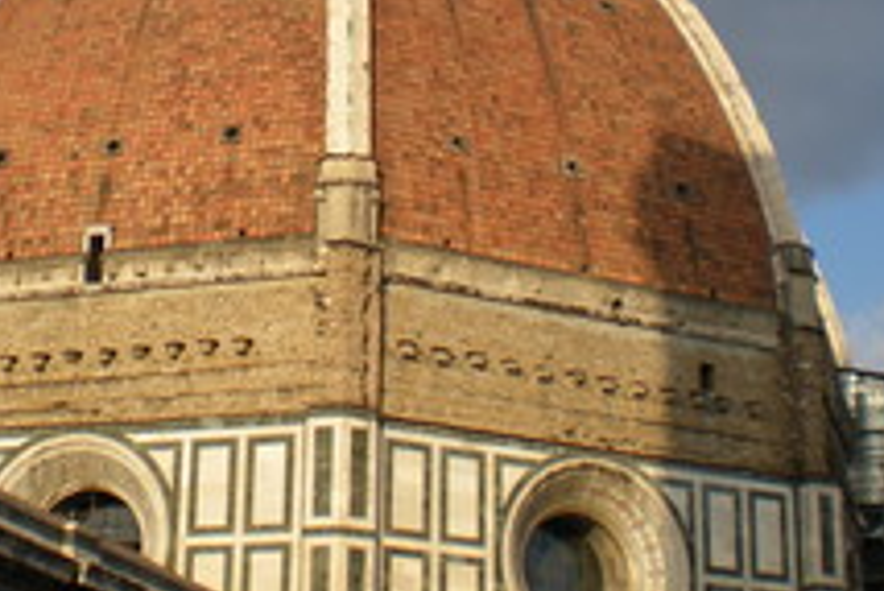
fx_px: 2039
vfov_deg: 16.4
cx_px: 252
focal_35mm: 83
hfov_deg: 24.3
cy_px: 165
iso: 64
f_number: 4.6
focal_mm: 6.3
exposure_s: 1/333
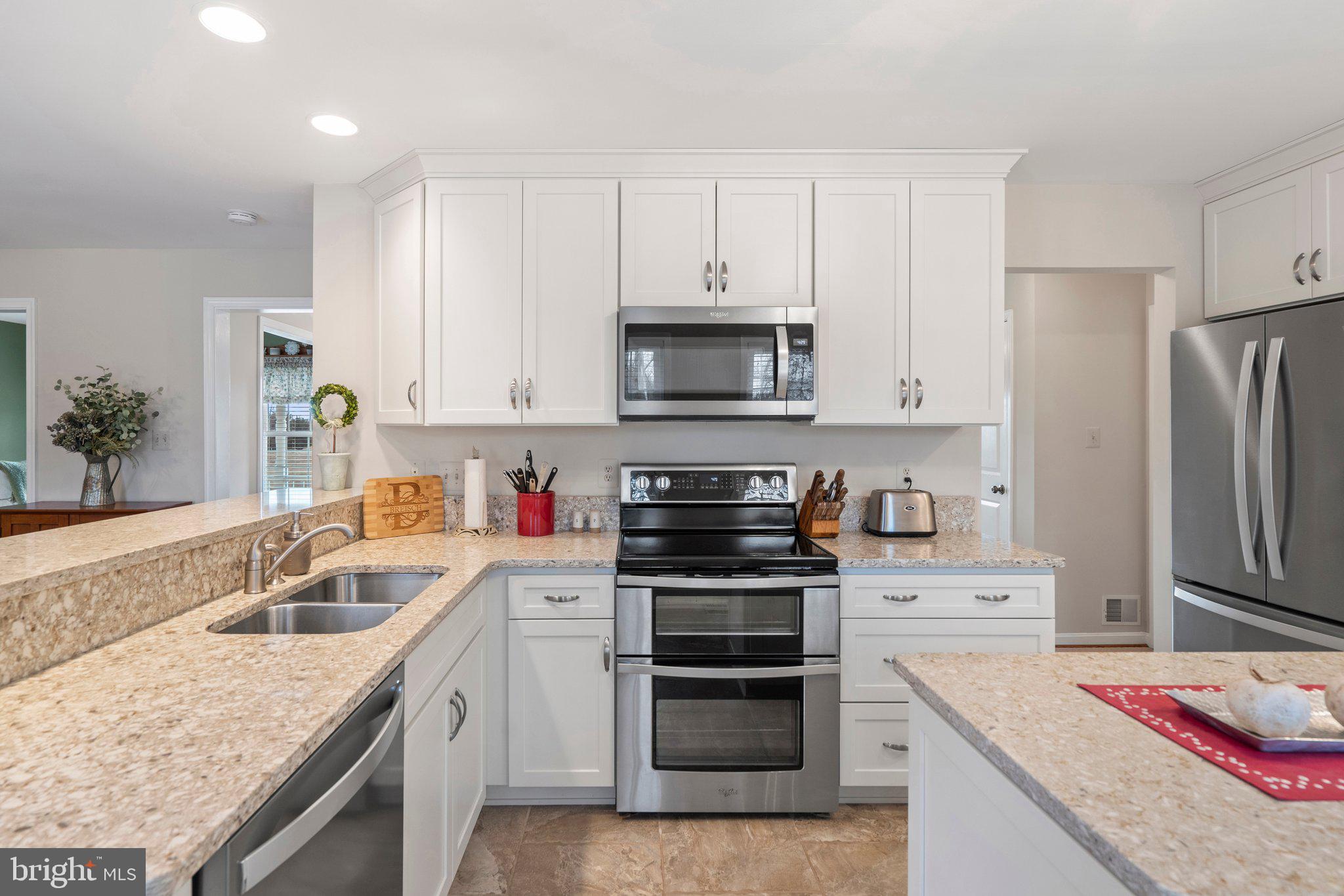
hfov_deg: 96.7
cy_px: 448
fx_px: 597
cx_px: 672
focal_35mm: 16
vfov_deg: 73.7
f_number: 8
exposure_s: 1/4
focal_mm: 16
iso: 500
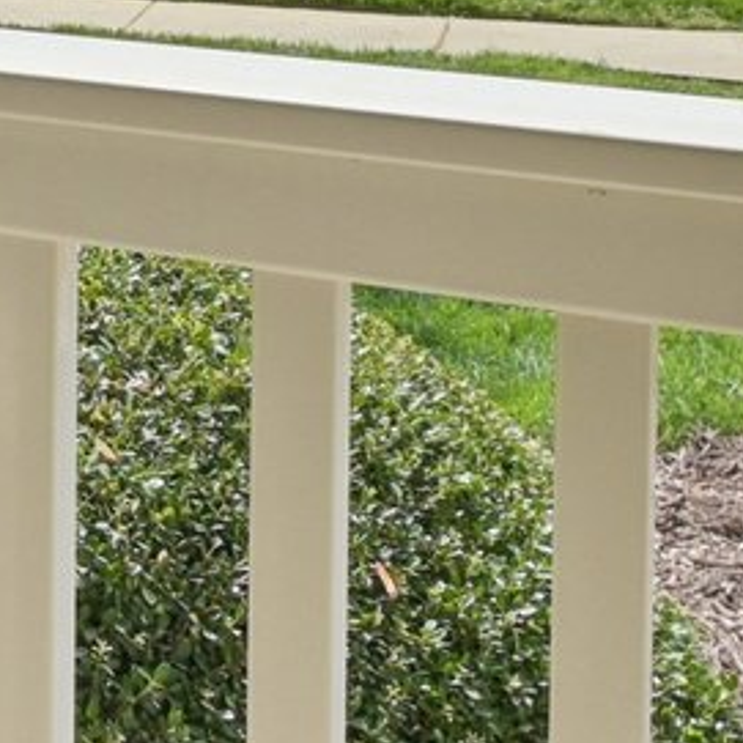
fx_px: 2186
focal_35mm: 90
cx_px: -359
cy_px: -536
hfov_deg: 17.4
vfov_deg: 16.6
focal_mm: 14
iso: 200
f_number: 9
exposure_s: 1/500
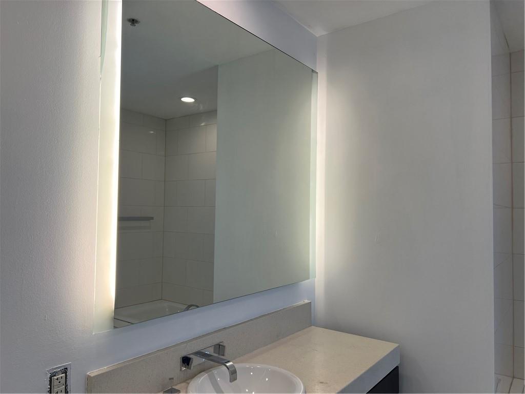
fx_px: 394
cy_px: 197
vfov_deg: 53.1
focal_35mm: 26
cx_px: 262
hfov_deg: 67.3
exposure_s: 1/392
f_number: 1.5
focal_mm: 5.7
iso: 50
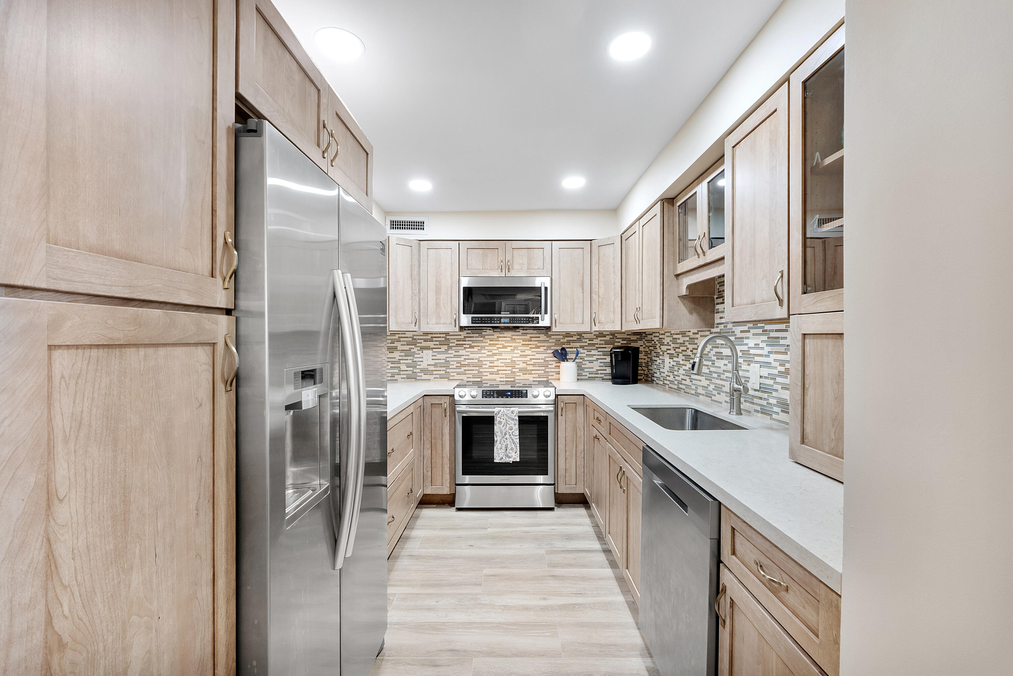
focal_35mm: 15
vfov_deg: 77.4
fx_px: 422
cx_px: 506
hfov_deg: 100.4
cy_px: 338
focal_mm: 10
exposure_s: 1/15
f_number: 7.1
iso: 640
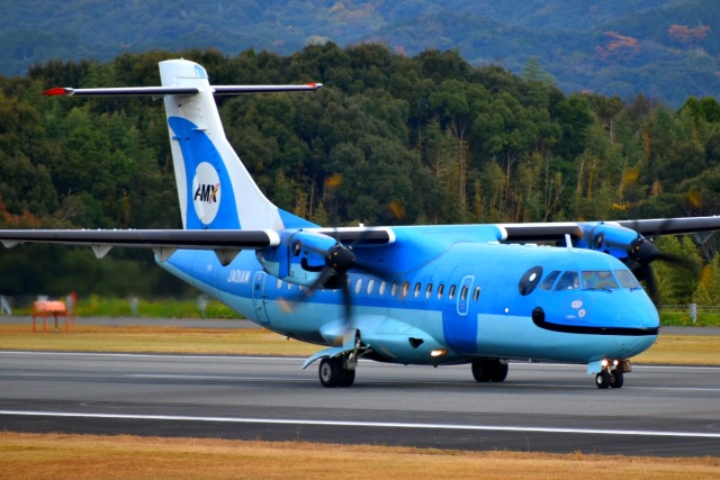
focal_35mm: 450
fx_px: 9001
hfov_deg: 4.6
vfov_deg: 3.1
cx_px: 360
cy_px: 240
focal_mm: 300
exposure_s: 1/500
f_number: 6.3
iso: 250
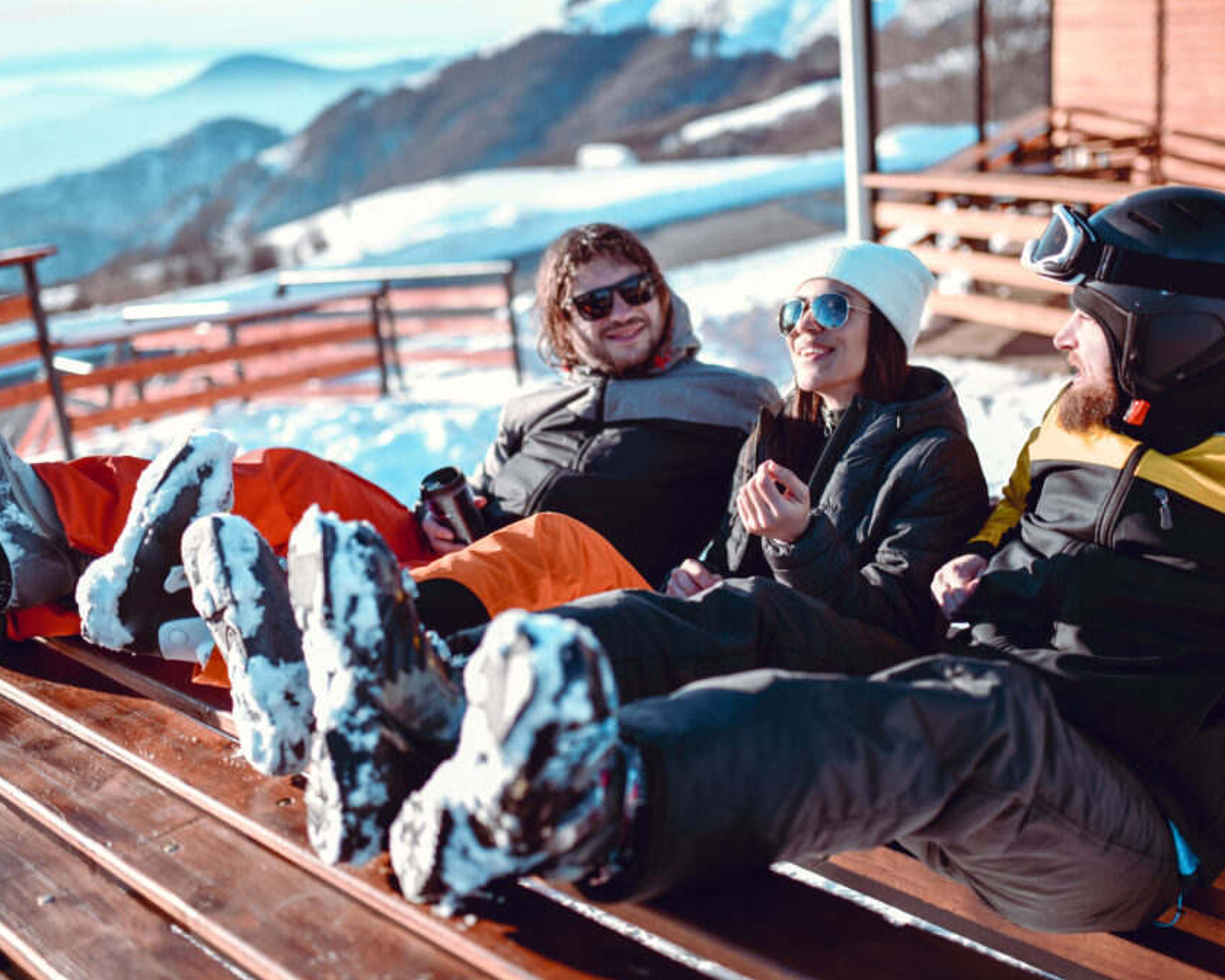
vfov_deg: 37.3
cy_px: 489
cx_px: 661
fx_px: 1450
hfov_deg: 45.7
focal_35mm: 40
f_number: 1.8
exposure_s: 1/2000
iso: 64
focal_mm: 35
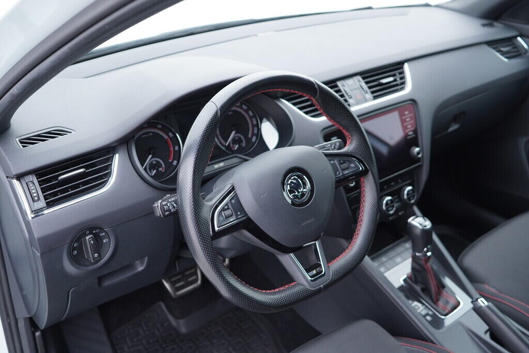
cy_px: 176
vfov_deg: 36.9
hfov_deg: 53.1
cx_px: 264
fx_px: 529
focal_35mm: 36
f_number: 2.8
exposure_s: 1/40
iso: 250
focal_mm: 24
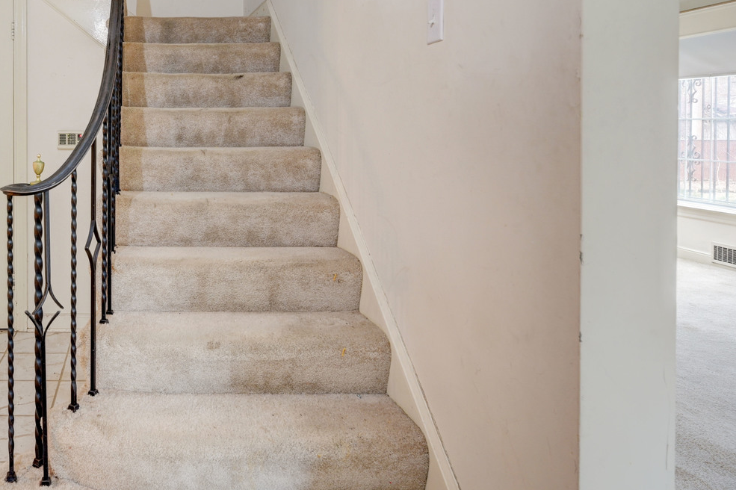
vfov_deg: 45.0
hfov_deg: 59.7
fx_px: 572
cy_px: 129
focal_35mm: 28
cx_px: 136
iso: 400
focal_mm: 17
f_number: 8
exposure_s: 1/4
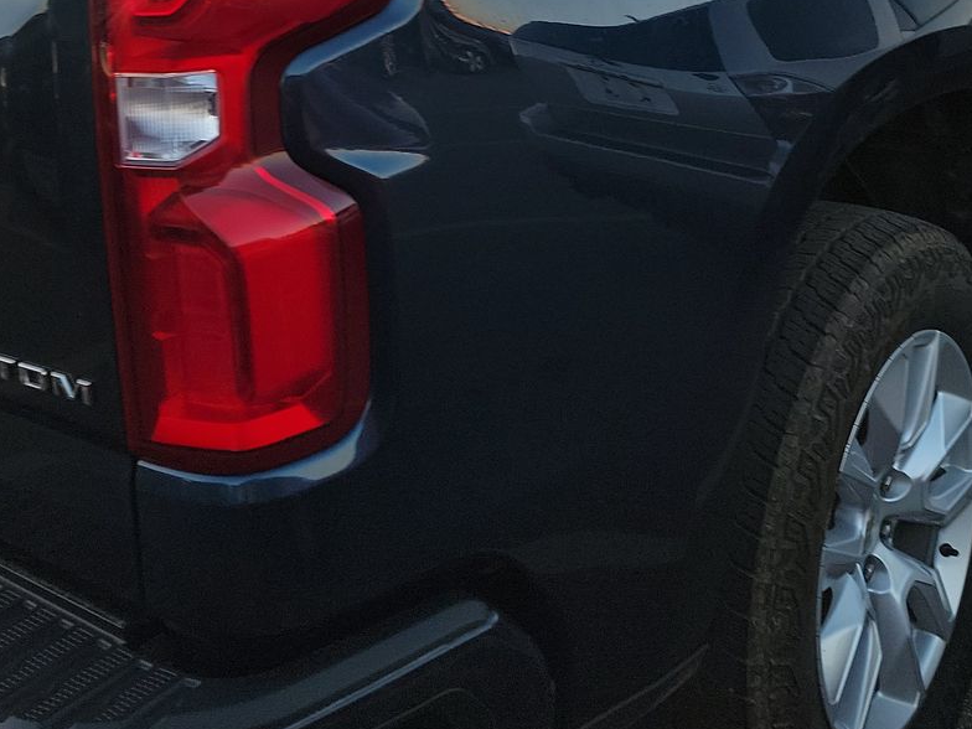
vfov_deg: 28.0
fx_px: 1376
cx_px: 488
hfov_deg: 38.9
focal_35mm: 49
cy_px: 4
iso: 62
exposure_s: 1/119
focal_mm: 6.7
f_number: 1.8
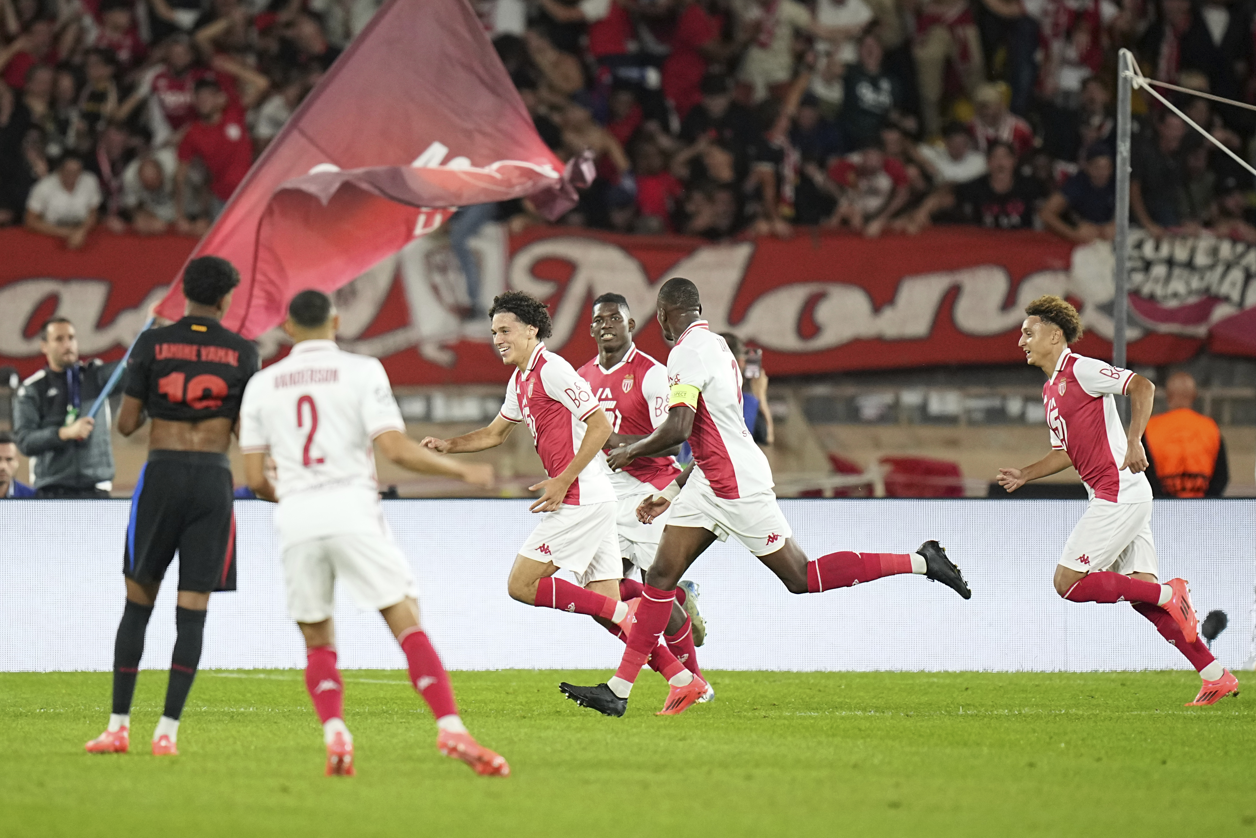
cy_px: 419
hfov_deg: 5.2
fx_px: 13954
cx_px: 628
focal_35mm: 400
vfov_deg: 3.4
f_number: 2.8
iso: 2500
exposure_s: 1/1000
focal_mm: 400
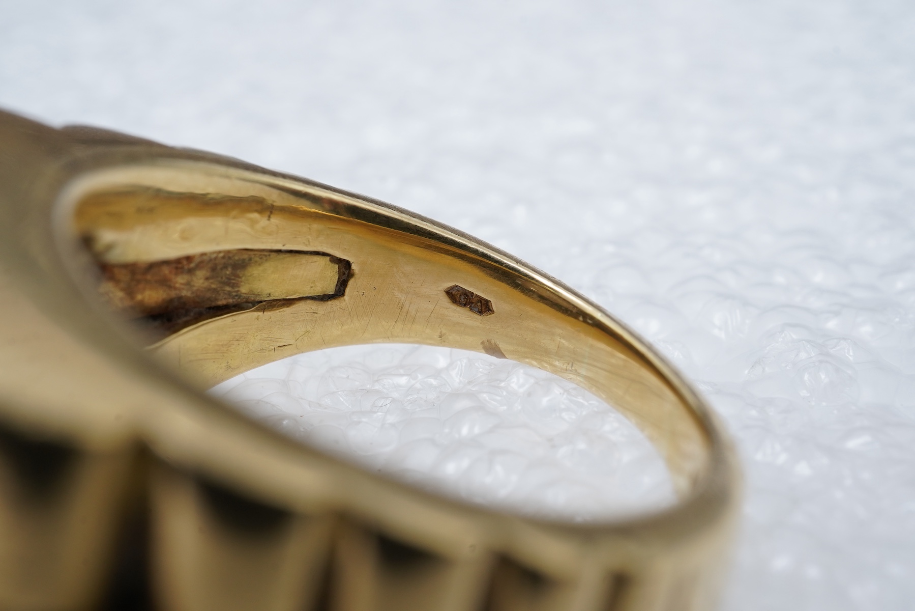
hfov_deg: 43.6
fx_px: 1144
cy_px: 306
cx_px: 458
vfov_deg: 29.9
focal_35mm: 45
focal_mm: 30
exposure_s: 1/125
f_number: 22
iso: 500
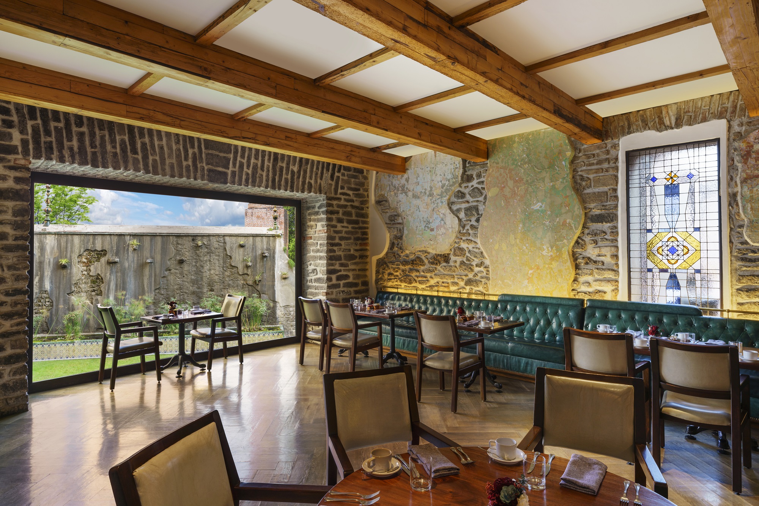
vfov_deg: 59.5
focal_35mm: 21
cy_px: 253
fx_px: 443
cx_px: 380
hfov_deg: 81.2
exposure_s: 4
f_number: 11
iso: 100
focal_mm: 21
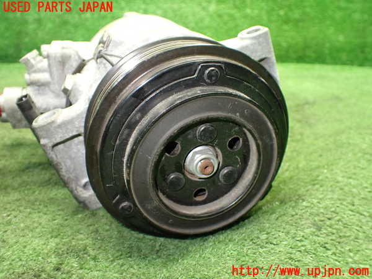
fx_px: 322
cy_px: 140
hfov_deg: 60.0
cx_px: 186
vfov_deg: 46.8
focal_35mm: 30
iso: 800
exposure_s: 1/60
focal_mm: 5.4
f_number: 2.3
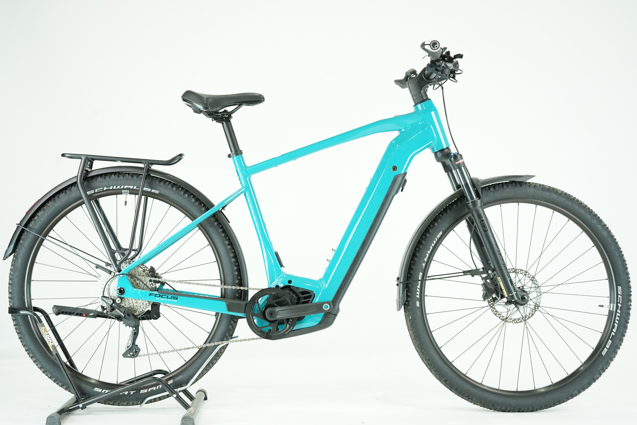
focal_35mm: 52
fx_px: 920
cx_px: 318
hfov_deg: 38.2
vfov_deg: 26.0
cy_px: 212
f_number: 5
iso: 2500
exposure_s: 1/200
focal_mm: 52
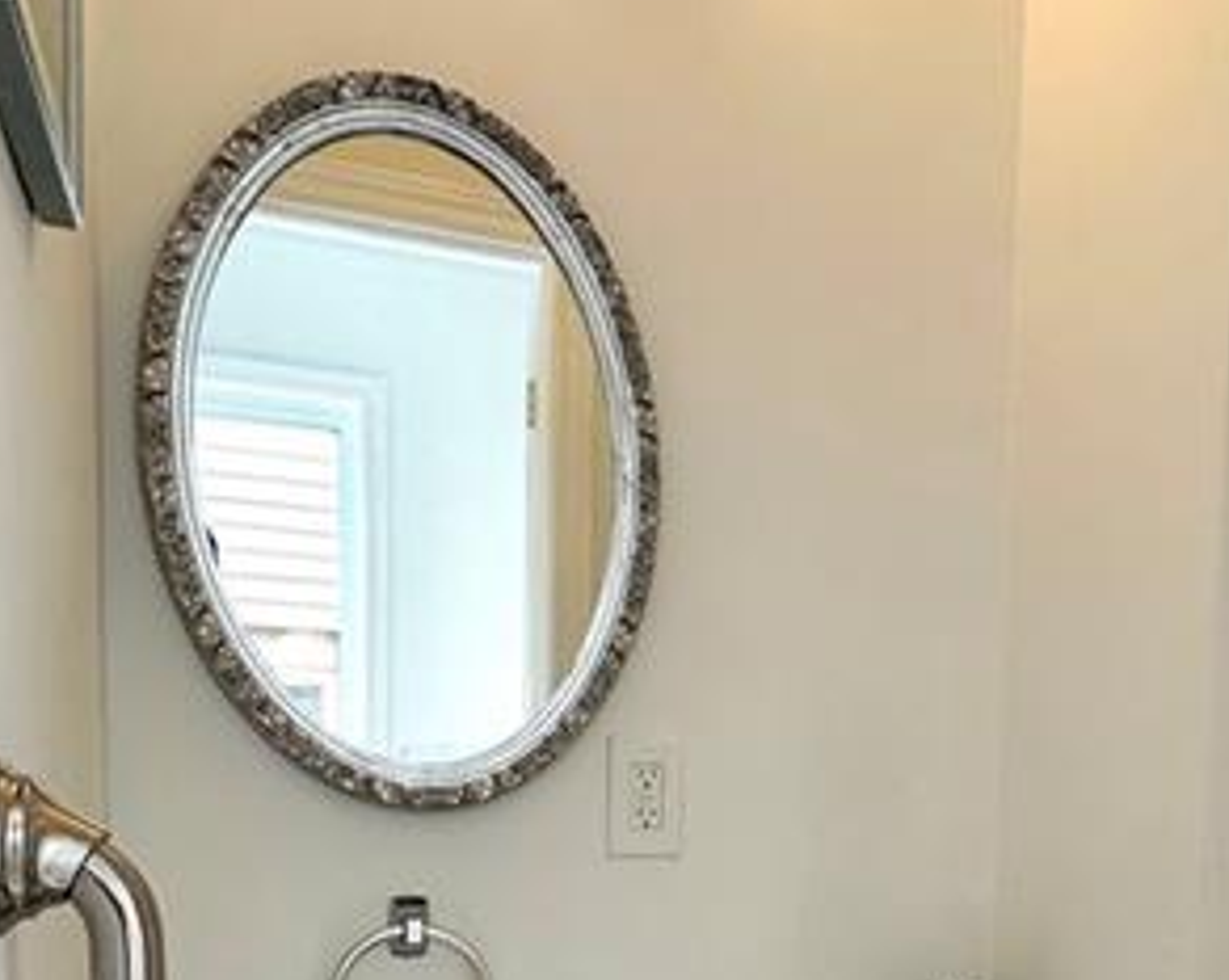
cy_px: 871
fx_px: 1308
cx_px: 825
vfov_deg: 38.4
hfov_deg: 49.4
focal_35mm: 36
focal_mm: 2.22
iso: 50
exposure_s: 1/120
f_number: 2.2
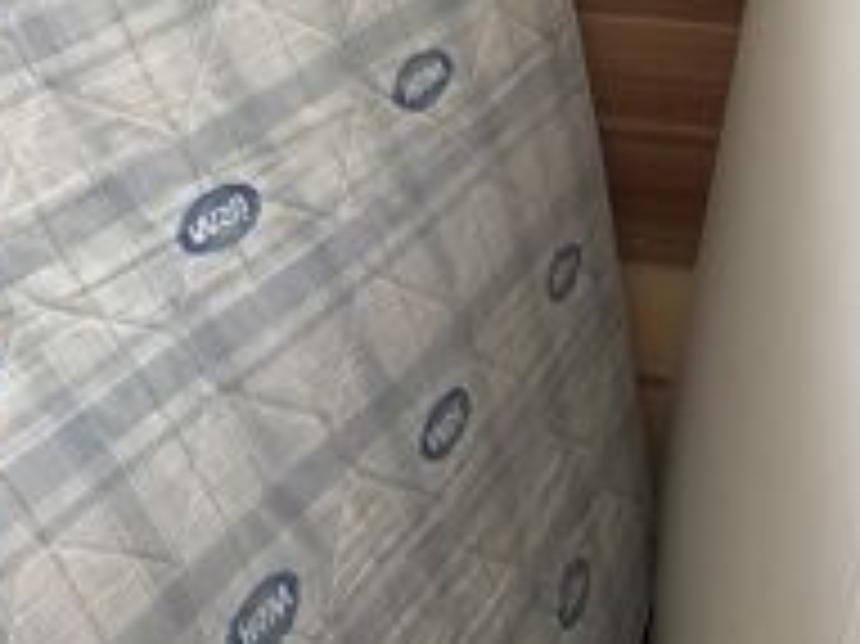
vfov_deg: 18.9
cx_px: -63
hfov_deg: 23.6
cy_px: 329
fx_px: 1937
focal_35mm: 78
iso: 125
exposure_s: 1/60
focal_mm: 3.3
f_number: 2.4
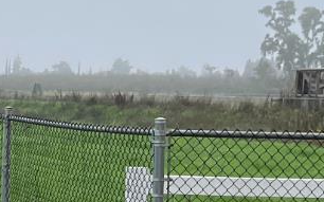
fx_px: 1192
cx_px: -415
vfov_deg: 9.7
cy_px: 141
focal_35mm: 135
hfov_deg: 12.6
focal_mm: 5.1
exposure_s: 1/878
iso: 50
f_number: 1.6
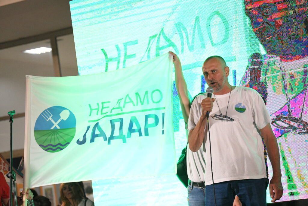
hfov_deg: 20.0
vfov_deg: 13.4
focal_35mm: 102
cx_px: 154
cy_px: 103
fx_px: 873
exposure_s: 1/400
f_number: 4
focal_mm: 102
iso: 6400
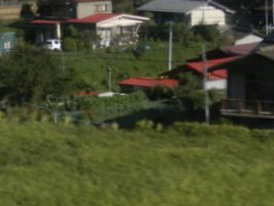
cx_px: 67
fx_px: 871
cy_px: -54
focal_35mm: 110
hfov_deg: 17.8
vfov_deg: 13.1
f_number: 10.1
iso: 80
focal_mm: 6.6
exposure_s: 1/125
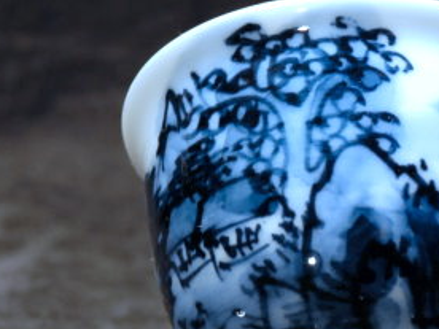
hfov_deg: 4.2
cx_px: 376
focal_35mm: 467
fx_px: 5929
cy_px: 173
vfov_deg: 3.2
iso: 400
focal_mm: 105
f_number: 13
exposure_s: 1/25
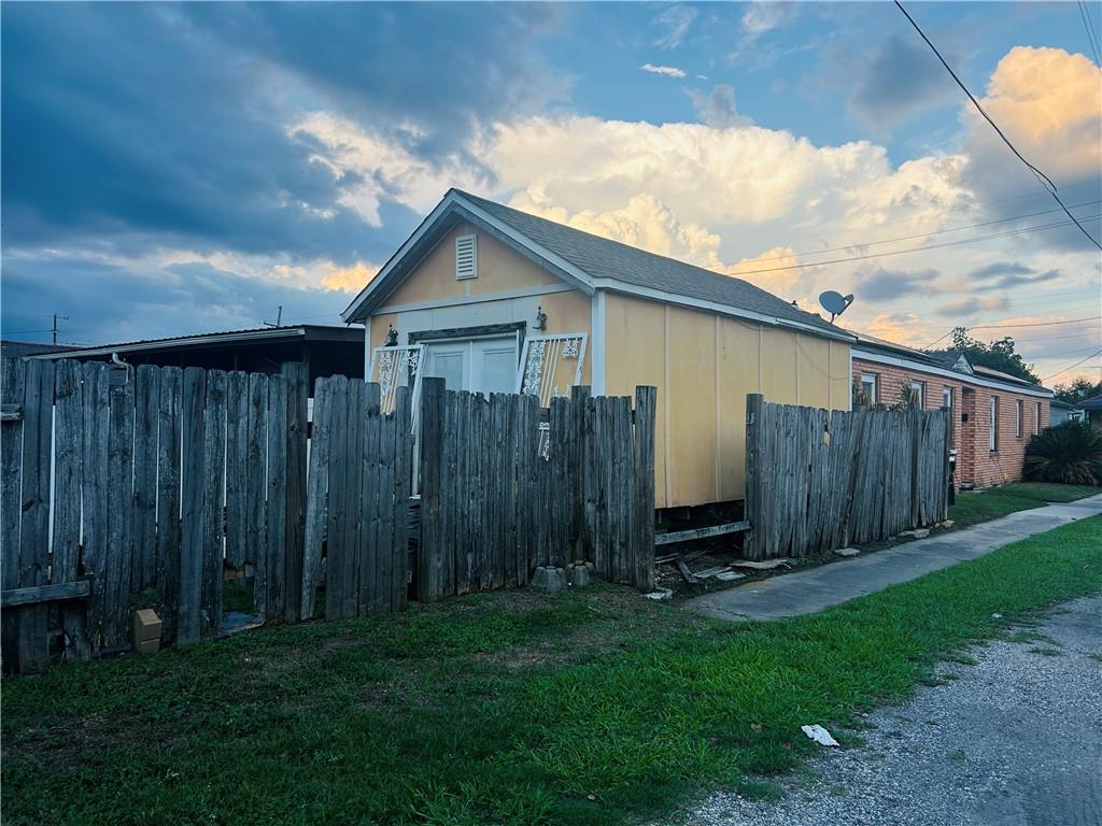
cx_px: 551
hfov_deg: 67.3
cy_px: 413
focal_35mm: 26
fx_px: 828
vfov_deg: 53.1
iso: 50
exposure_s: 1/1100
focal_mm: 5.7
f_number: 1.5
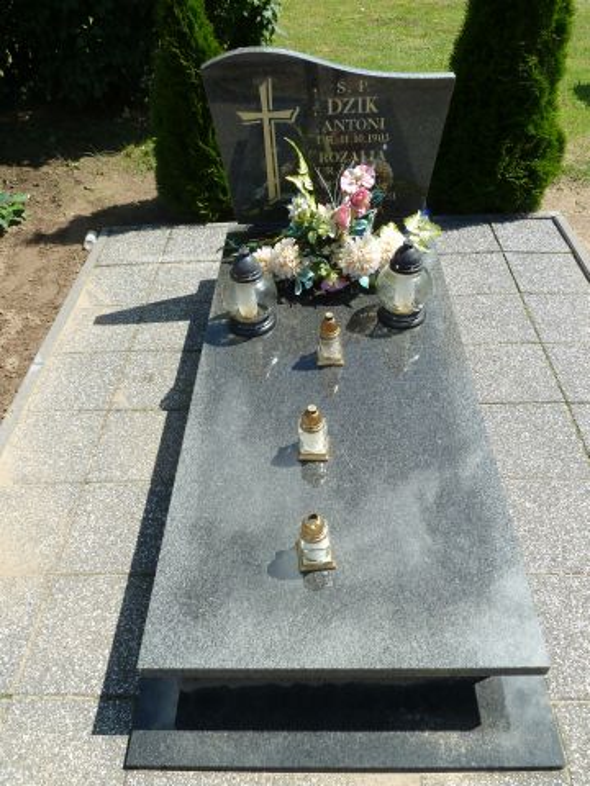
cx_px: 295
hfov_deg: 54.9
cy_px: 393
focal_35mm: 25
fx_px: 568
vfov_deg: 69.4
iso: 80
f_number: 4
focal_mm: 4.1
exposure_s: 1/320
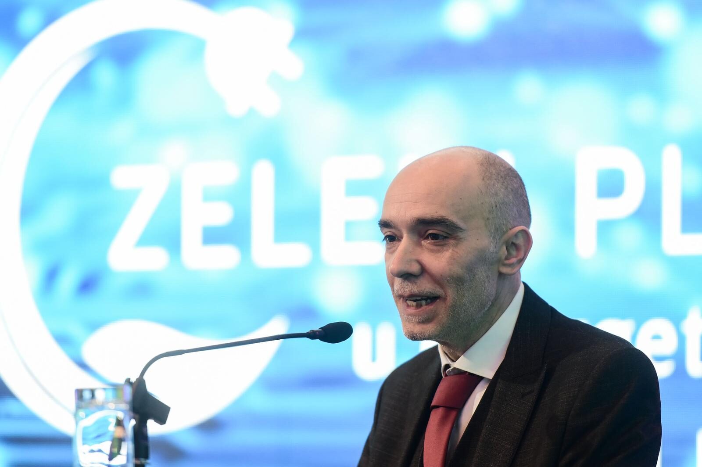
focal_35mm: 200
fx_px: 3897
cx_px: 351
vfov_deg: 6.9
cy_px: 234
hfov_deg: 10.3
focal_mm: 200
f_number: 2.8
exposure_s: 1/160
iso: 2500
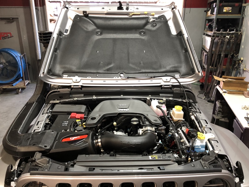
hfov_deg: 63.4
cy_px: 94
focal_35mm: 28
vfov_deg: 49.7
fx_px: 201
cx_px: 124
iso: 64
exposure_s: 1/15
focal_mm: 3.99
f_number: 1.8
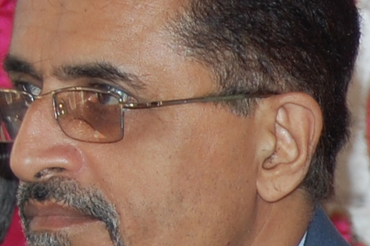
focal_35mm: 359
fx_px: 3687
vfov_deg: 3.8
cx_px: 758
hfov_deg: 5.6
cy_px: 425
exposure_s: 1/60
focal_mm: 38
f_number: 4.8
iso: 200
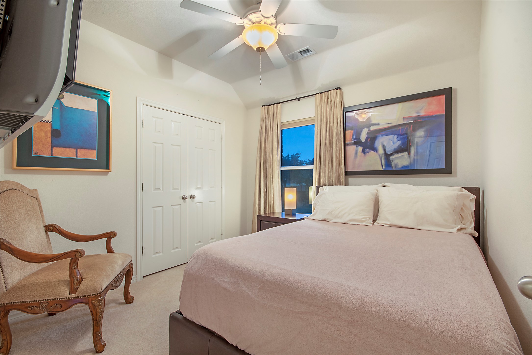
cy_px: 178
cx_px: 266
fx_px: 222
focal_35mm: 15
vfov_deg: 77.3
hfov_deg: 100.4
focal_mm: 10
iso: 100
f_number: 11
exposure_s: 2
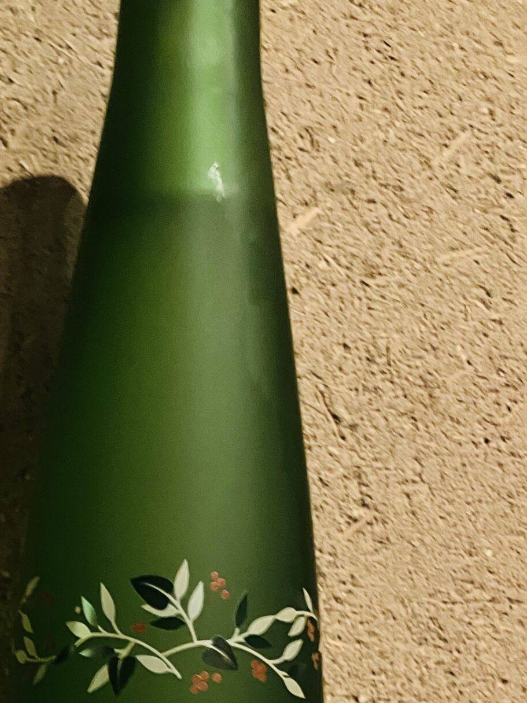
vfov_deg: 31.2
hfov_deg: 24.6
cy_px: 636
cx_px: 161
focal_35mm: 59
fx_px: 1198
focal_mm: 3.99
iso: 640
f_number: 1.8
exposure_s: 1/17
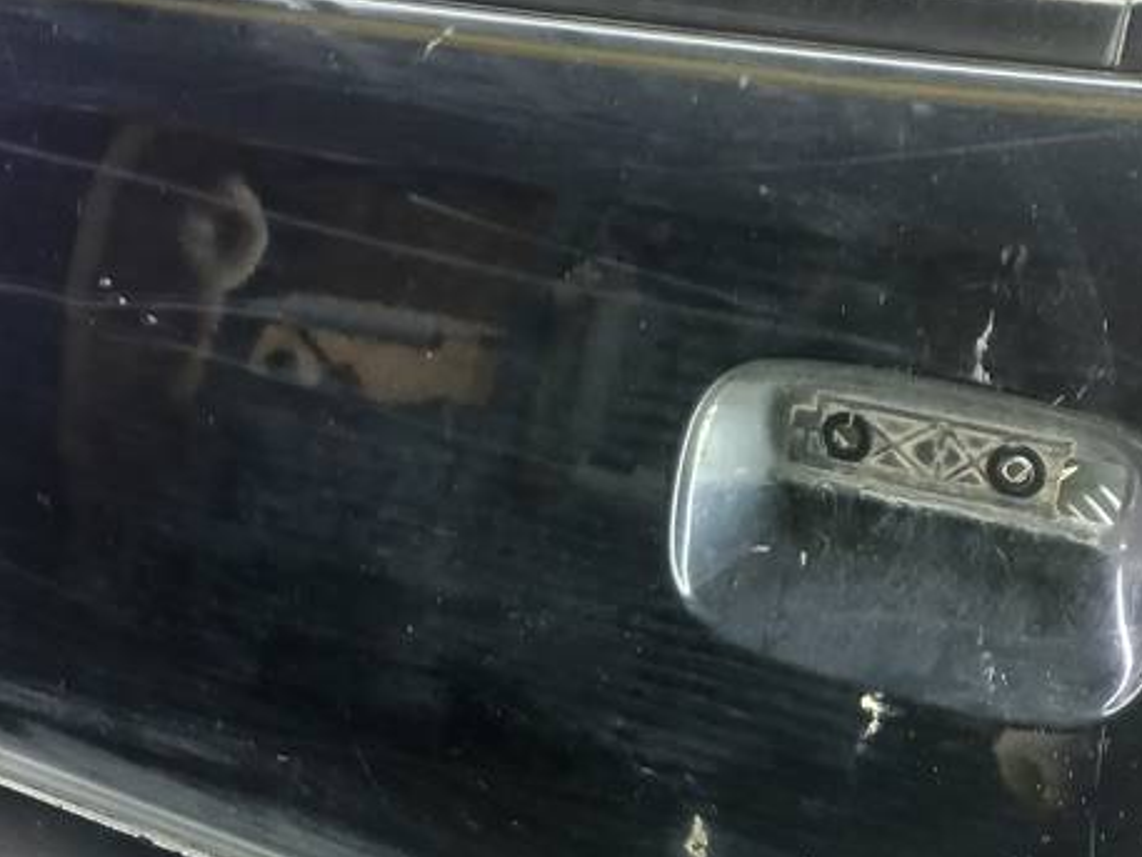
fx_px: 1848
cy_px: 785
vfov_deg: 25.3
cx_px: 477
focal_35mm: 56
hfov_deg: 34.3
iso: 250
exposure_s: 1/33
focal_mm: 4.6
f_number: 1.8
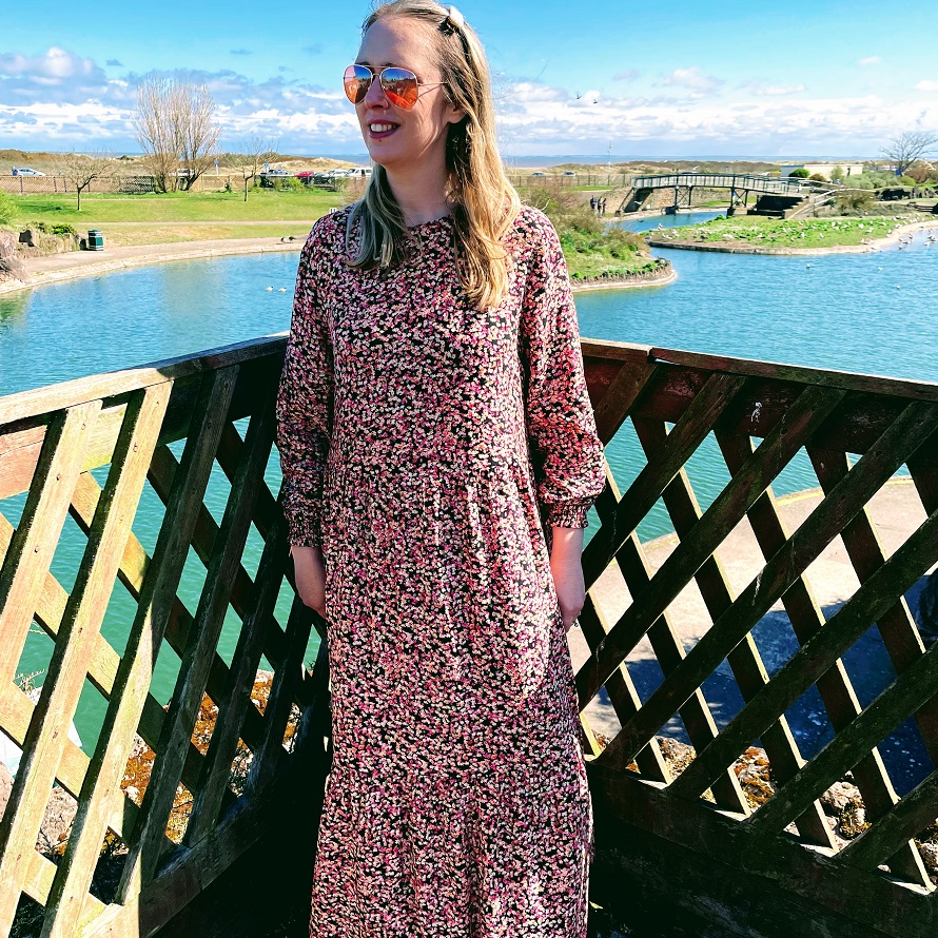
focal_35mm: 31
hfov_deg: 52.5
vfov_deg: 52.5
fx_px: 950
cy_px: 463
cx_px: 467
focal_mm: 4.2
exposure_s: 1/2451
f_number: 1.6
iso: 32
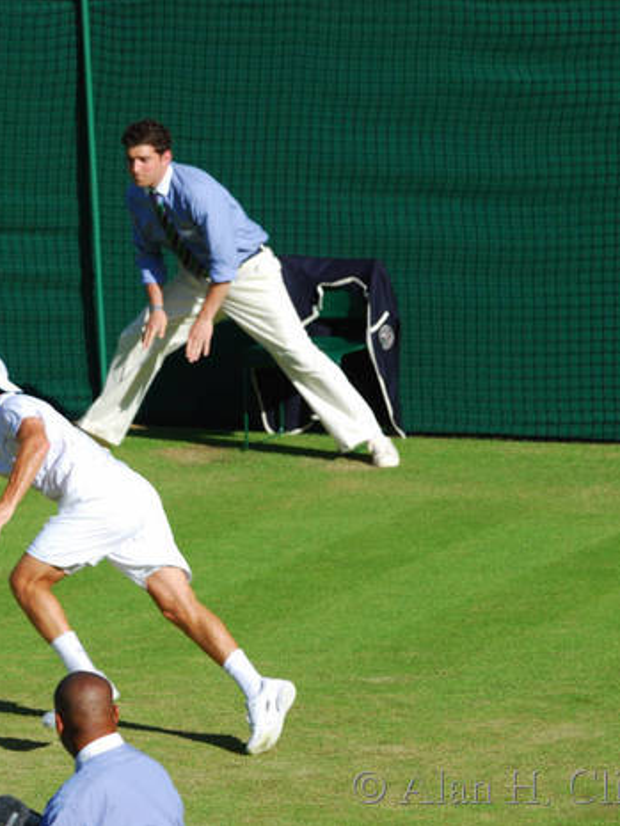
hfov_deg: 2.4
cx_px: 146
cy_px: 414
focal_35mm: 608
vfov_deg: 3.3
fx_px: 14513
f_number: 5.3
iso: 100
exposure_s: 1/400
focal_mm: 280
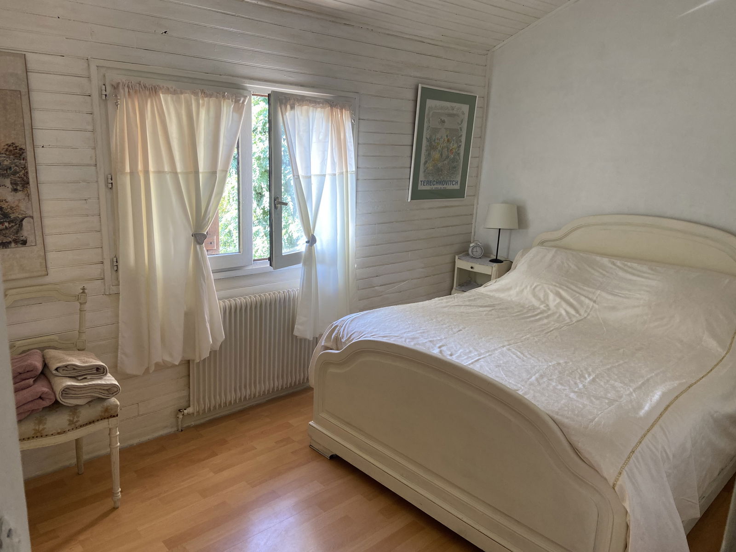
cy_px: 276
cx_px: 368
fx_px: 553
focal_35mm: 26
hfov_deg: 67.3
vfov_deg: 53.1
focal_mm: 4.25
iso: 125
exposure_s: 1/121
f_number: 1.8
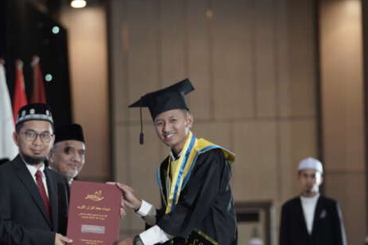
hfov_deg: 11.2
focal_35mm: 184
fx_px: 1881
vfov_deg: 7.5
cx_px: 184
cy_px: 181
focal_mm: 110
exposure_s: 1/125
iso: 1600
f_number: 2.8
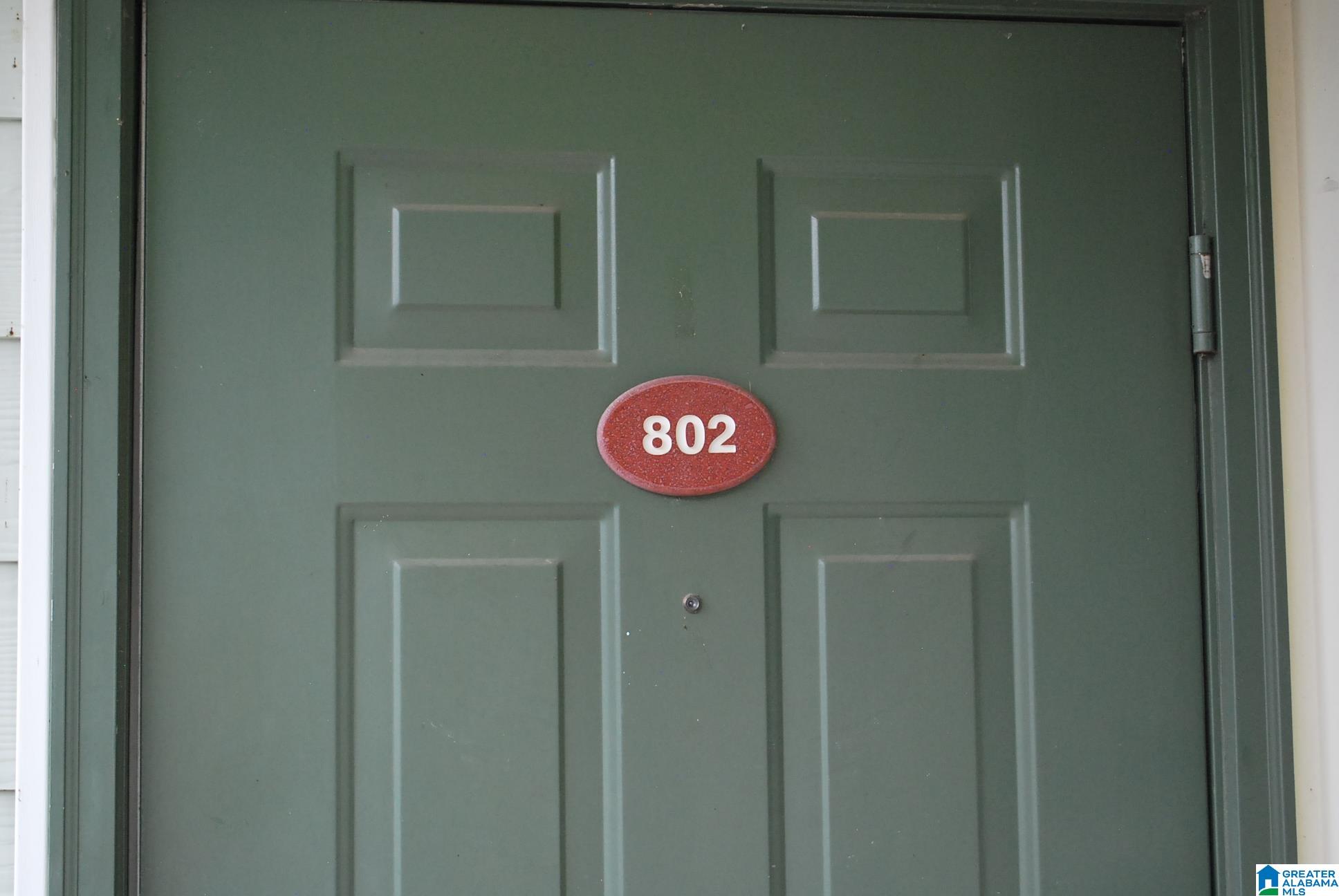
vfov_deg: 25.1
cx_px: 670
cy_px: 448
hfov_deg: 36.8
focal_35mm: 54
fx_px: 2011
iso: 800
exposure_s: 1/320
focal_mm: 36
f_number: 5.3
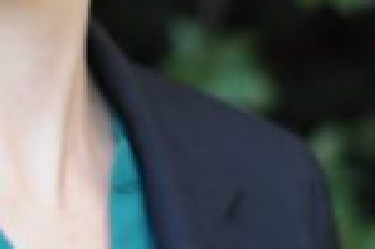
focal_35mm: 303
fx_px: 3153
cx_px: 3
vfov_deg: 4.5
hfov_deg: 6.8
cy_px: -209
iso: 800
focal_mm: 50
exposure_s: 1/320
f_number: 2.8
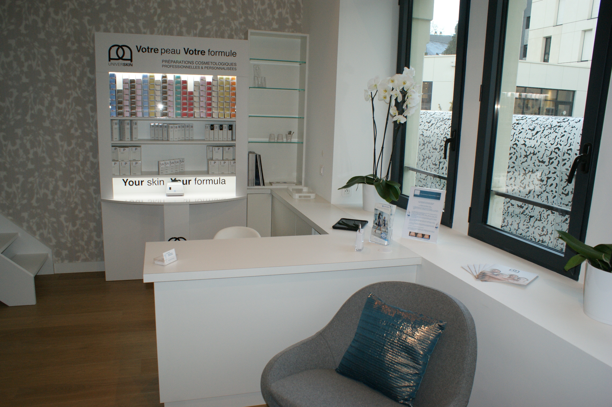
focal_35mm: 27
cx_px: 306
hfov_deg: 67.4
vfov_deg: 47.8
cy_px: 204
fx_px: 458
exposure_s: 1/60
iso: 400
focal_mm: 18
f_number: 5.6
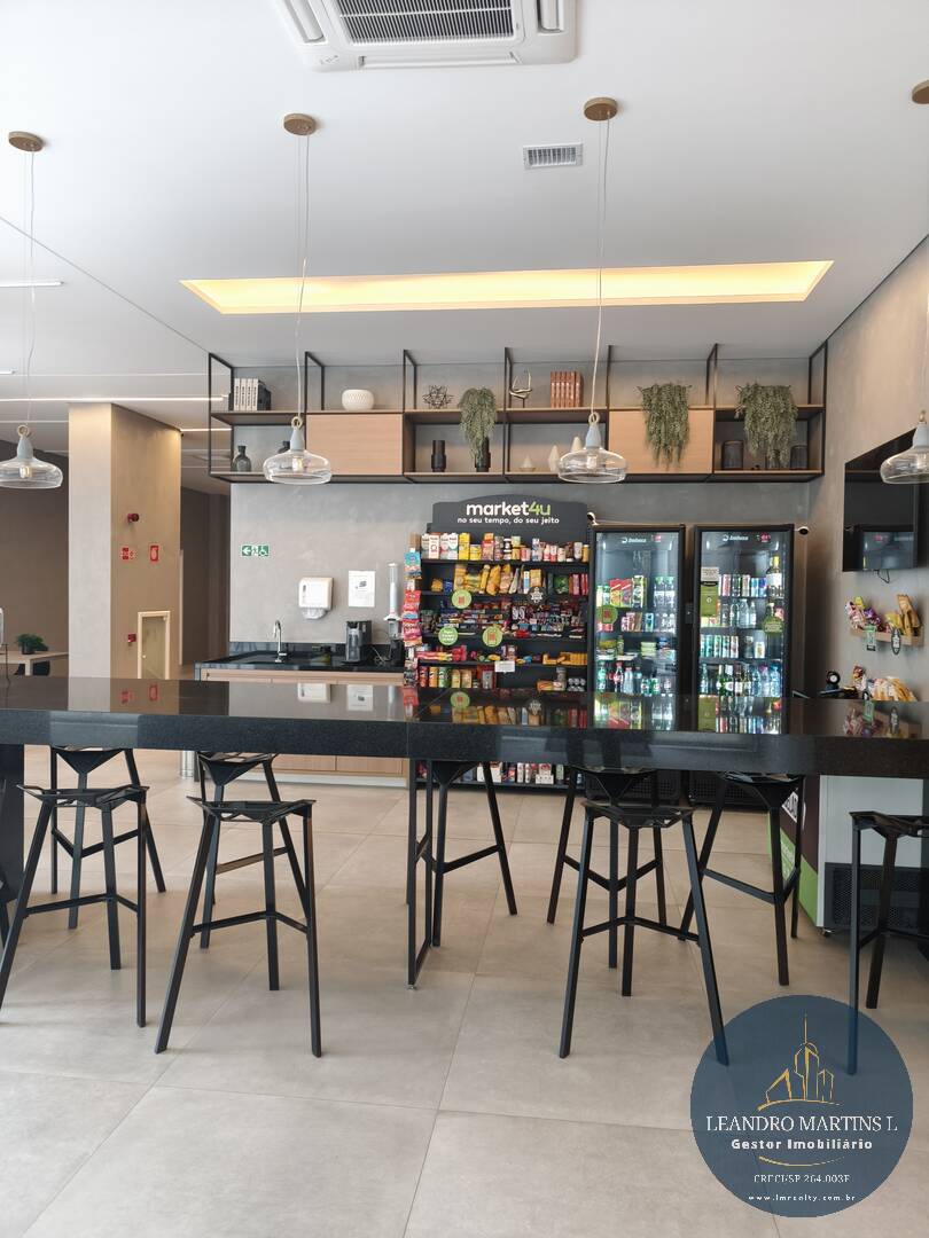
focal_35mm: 23
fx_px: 823
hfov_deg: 58.9
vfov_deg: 73.9
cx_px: 464
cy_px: 619
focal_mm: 6.57
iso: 400
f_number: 1.6
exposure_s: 1/60.1
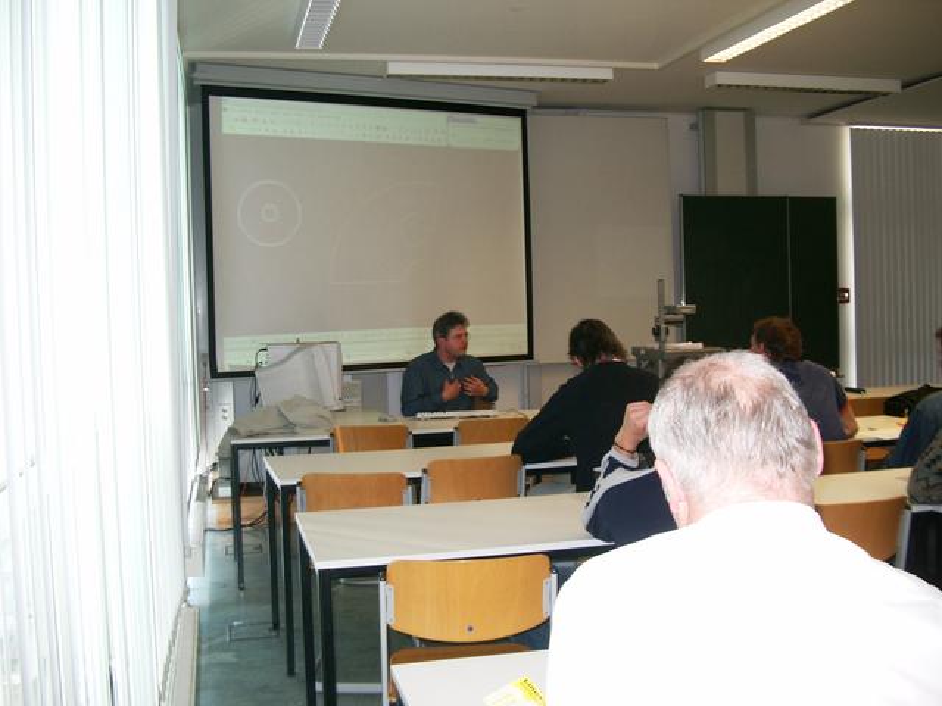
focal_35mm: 37
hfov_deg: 50.1
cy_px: 353
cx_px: 471
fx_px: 1007
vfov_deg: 38.7
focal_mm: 7.6
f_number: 2.6
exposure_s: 1/60
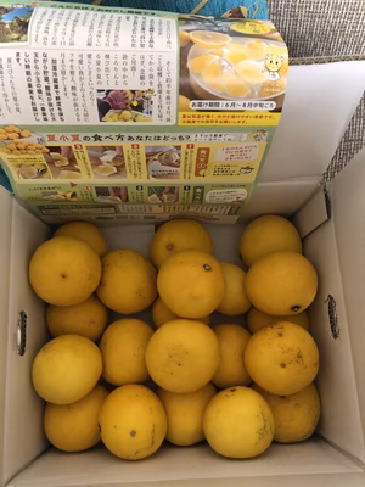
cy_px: 244
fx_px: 394
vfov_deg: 63.4
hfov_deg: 49.7
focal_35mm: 28
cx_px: 182
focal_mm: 4
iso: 100
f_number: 1.8
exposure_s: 1/7
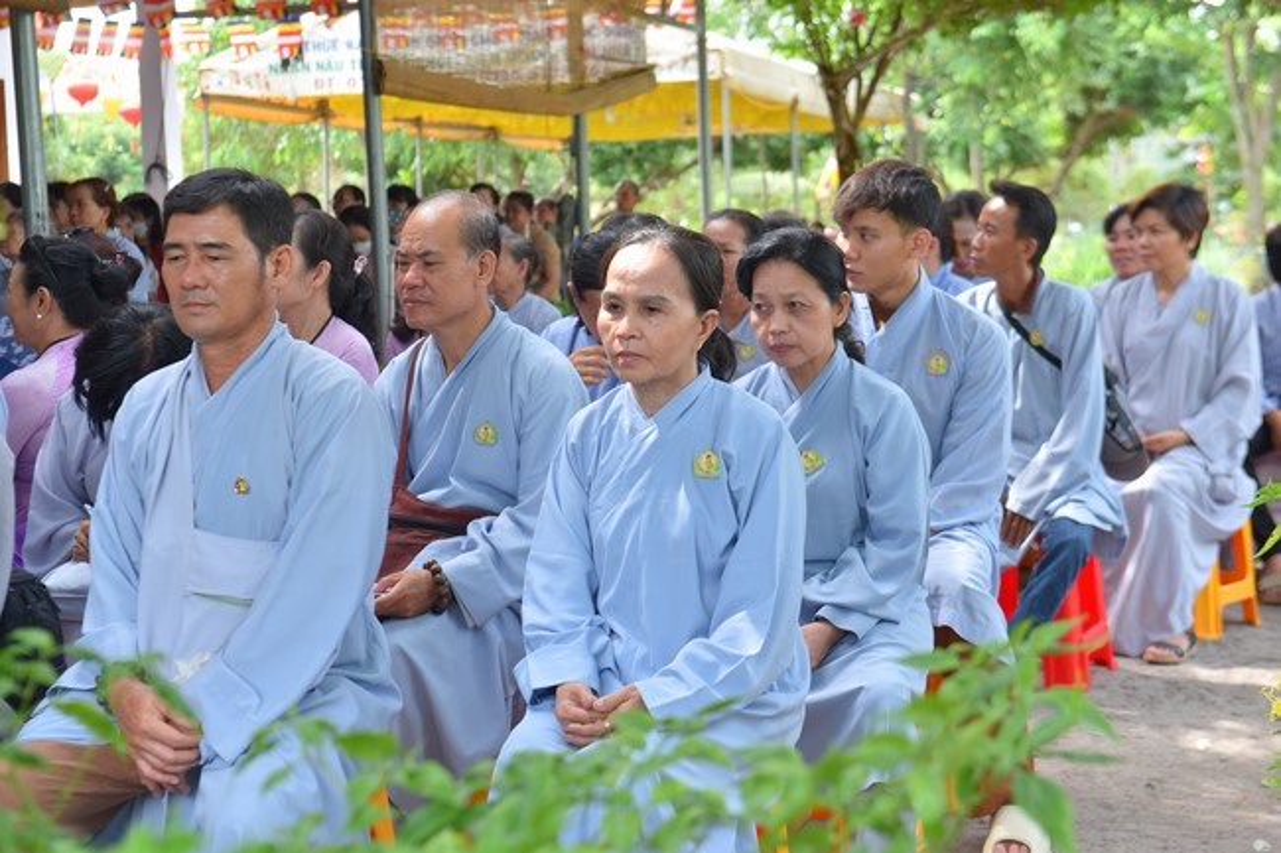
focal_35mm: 62
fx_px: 2205
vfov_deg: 21.9
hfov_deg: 32.4
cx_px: 640
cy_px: 426
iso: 200
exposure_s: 1/125
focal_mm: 62
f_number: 4.5
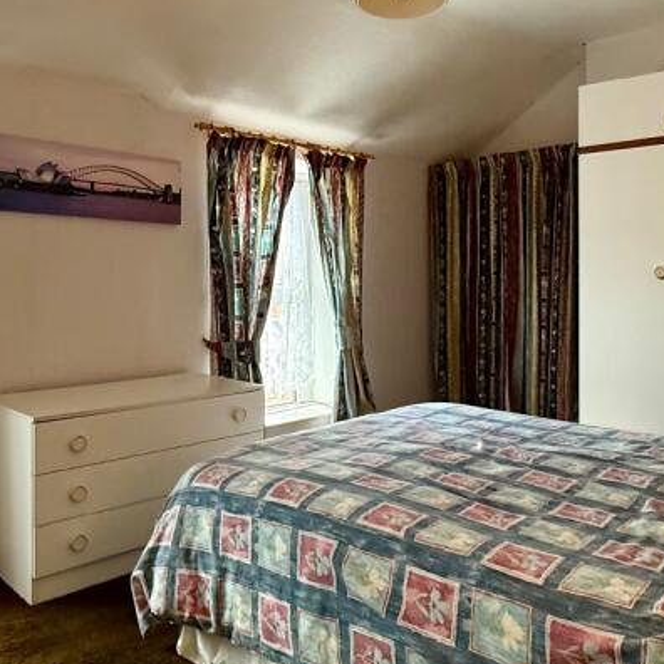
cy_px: 287
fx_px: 694
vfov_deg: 50.9
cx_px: 282
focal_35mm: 32
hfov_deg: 50.9
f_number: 2.2
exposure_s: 1/100
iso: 500
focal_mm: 2.22
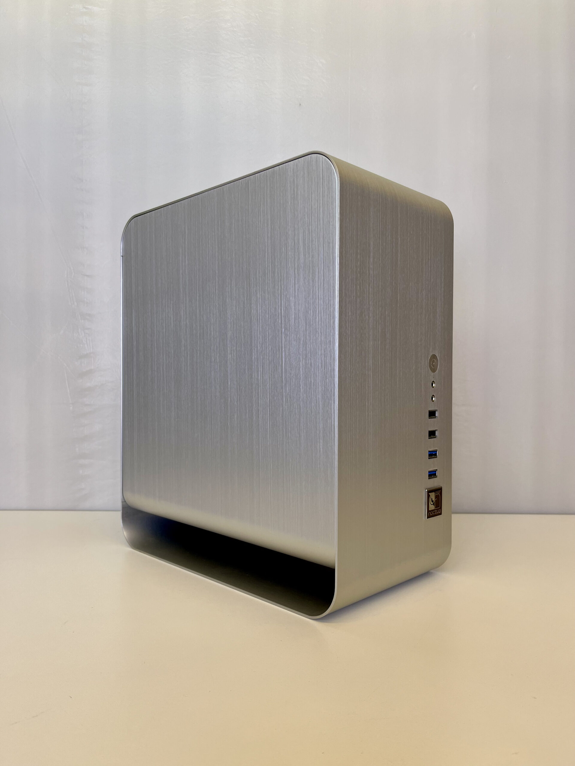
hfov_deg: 53.1
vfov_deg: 67.3
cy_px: 383
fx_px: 576
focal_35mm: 26
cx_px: 288
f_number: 1.6
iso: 40
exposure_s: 1/100
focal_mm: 5.1
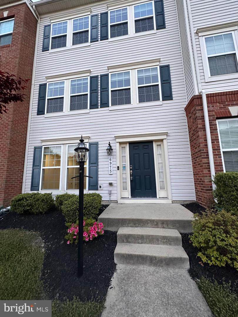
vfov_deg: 102.1
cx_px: 119
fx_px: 128
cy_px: 158
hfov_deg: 85.7
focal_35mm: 14
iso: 200
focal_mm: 2.22
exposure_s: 1/60
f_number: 2.2
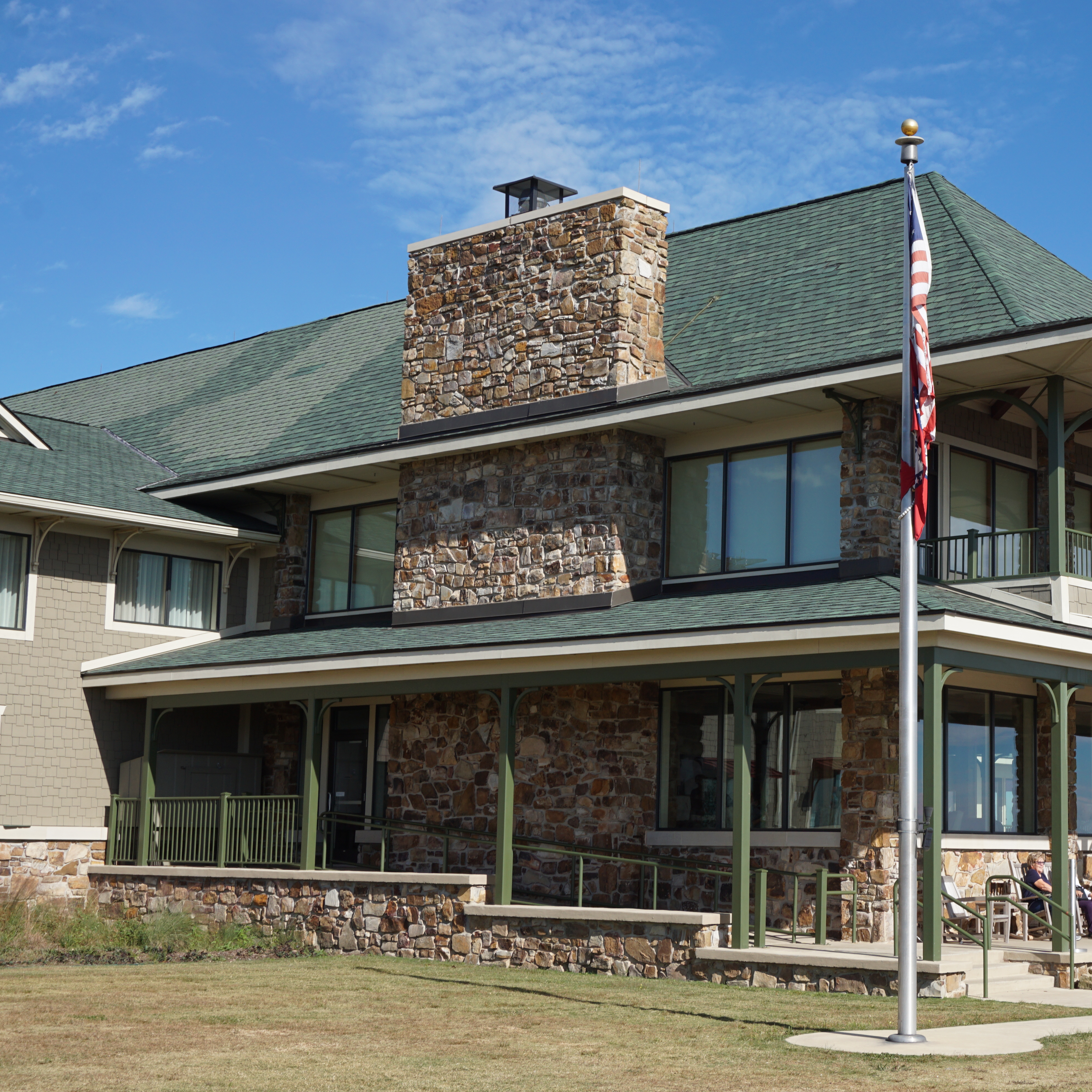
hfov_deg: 31.1
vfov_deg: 31.6
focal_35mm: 54
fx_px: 1927
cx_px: 806
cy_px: 550
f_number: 9
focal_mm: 28
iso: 100
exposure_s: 1/200
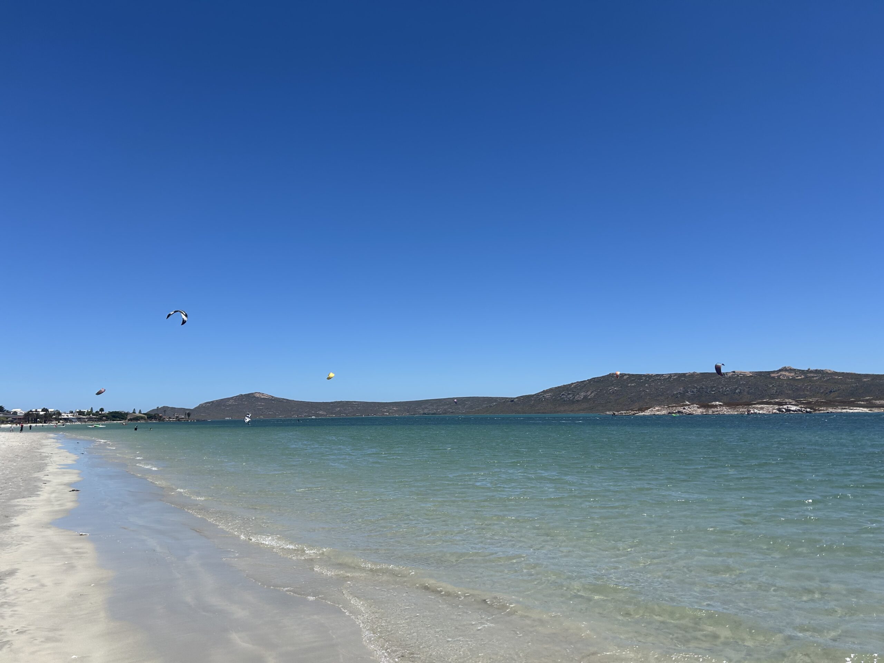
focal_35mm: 26
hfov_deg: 67.3
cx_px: 442
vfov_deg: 53.1
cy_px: 332
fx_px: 664
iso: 50
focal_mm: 5.7
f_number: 1.5
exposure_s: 1/6993
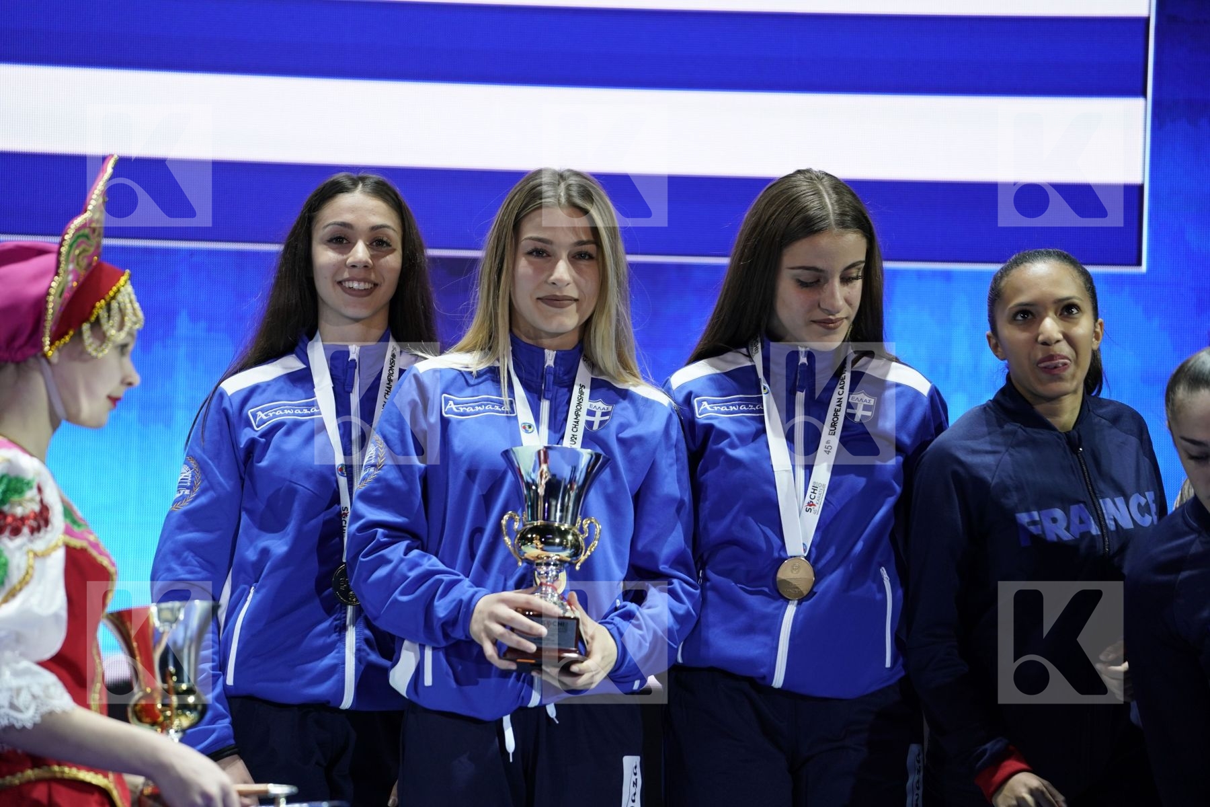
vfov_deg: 6.9
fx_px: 6722
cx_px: 605
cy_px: 404
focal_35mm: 200
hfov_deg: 10.3
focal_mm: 200
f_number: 2.8
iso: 400
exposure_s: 1/250
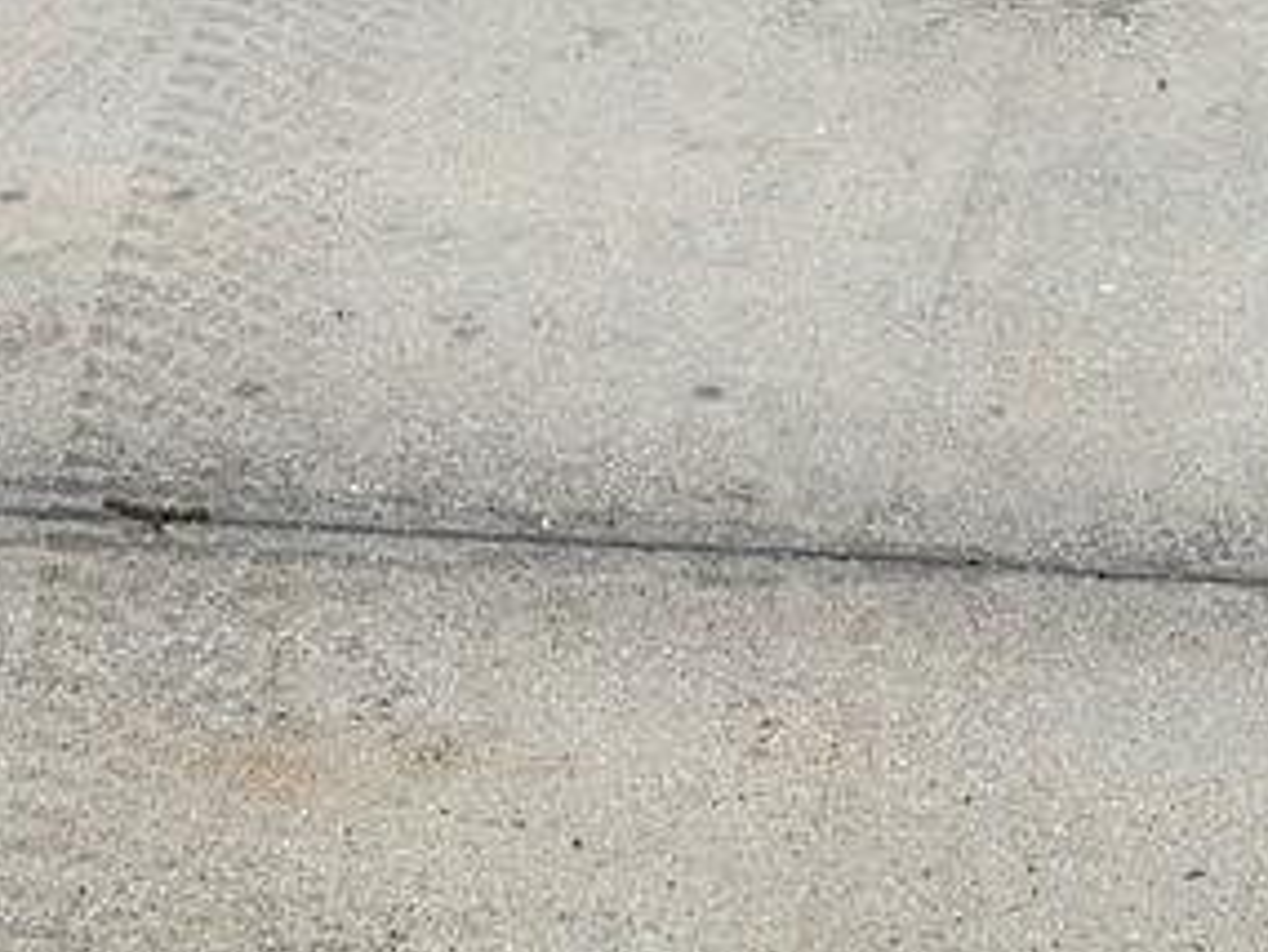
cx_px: 529
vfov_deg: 10.1
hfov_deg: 15.3
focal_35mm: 129
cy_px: -1326
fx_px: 4727
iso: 20
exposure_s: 1/2116
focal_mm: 5.4
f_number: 1.8
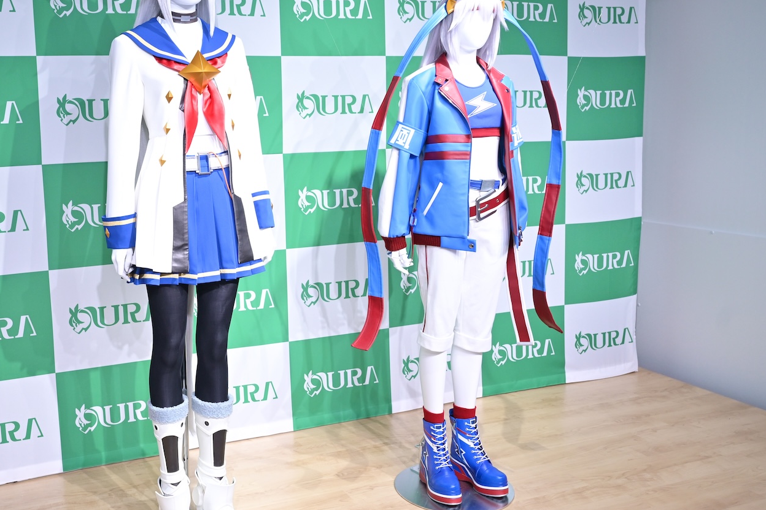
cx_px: 234
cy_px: 221
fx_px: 851
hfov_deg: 47.4
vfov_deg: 33.4
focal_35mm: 40
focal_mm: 26
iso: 1250
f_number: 5.6
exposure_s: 1/160
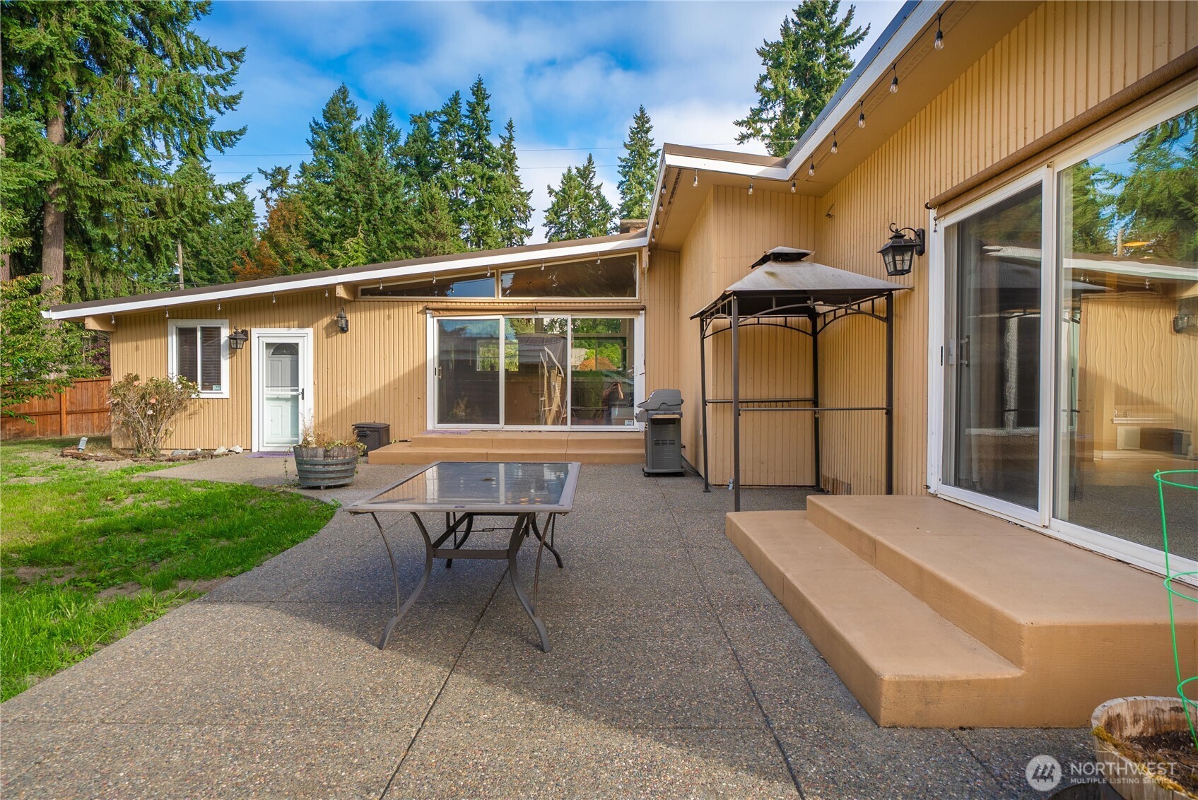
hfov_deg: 83.9
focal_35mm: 20
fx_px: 666
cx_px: 599
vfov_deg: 62.0
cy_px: 400
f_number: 7.1
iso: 80
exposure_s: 1/60
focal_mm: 20
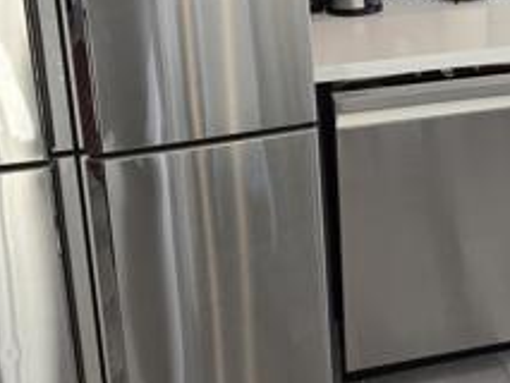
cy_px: 24
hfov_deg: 26.5
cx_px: 517
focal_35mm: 69
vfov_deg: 20.8
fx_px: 1017
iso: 32
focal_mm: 5.4
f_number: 1.8
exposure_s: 1/55
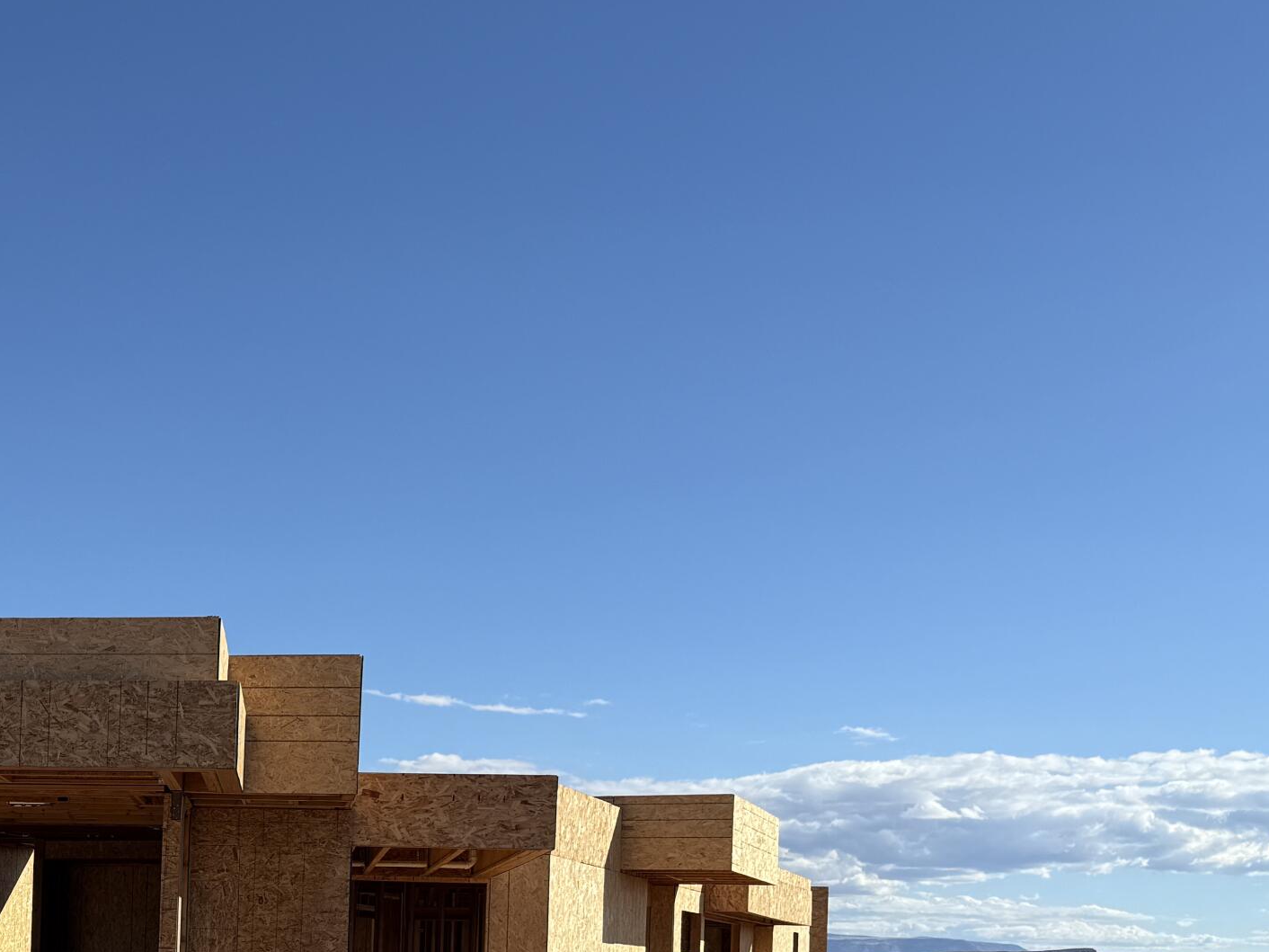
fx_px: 1870
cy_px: 922
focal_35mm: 51
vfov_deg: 27.2
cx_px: -35
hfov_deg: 33.8
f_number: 1.78
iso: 80
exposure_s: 1/4975
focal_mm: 6.76
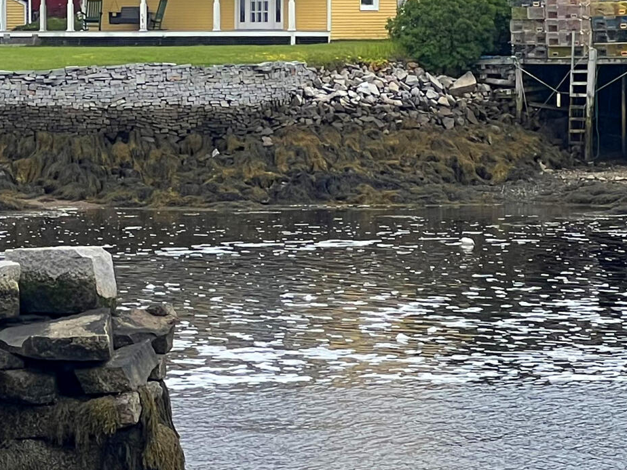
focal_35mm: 250
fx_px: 4528
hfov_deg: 7.9
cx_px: -75
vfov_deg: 5.9
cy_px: -16
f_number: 2.8
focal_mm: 9
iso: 32
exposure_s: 1/779
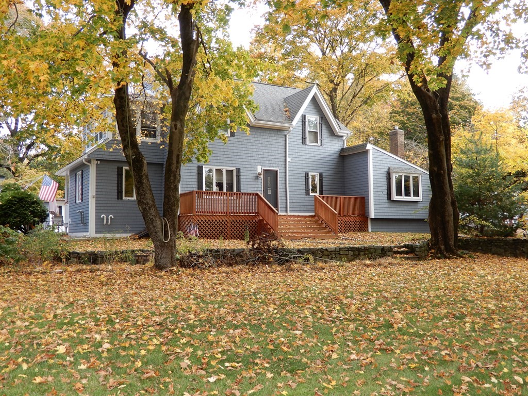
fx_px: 534
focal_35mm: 35
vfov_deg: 40.7
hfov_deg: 52.6
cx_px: 264
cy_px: 198
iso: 80
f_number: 4
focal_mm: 6.2
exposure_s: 1/100
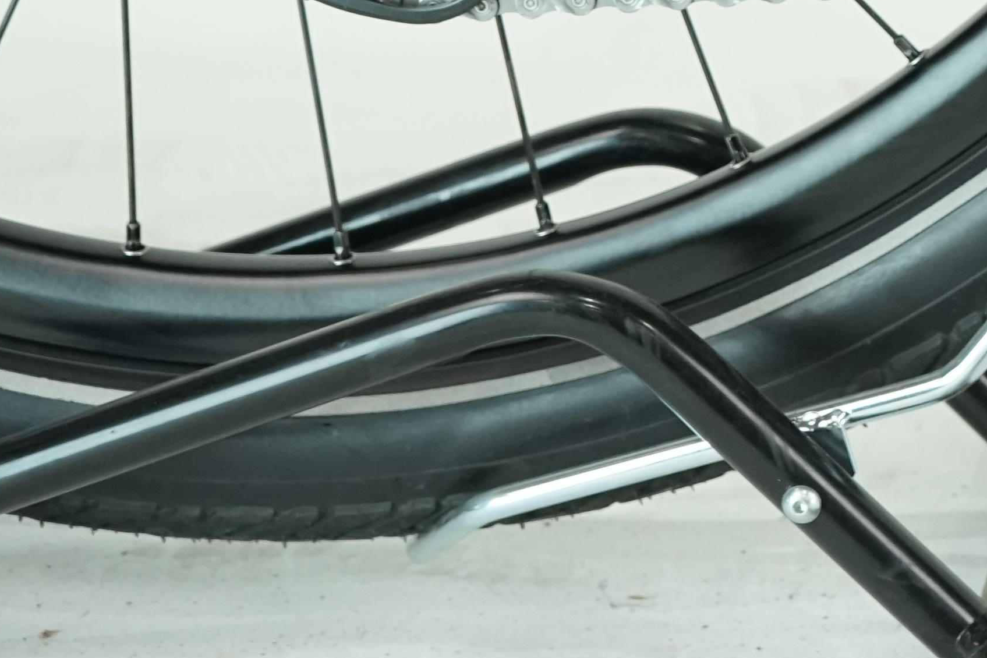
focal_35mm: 131
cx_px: 1423
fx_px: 3591
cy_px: -419
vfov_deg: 10.0
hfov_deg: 14.7
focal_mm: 37
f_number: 5.6
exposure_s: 1/200
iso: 1600
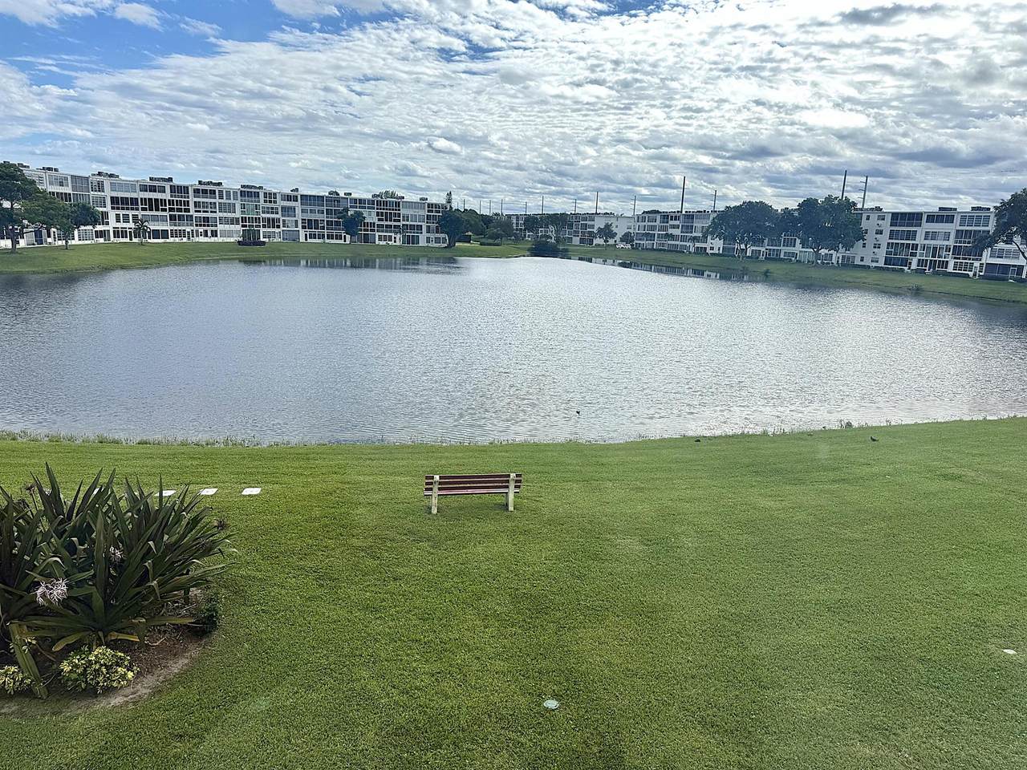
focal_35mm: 24
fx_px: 712
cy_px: 385
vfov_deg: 56.8
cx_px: 514
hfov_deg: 71.6
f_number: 1.78
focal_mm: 6.76
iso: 80
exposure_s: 1/8130
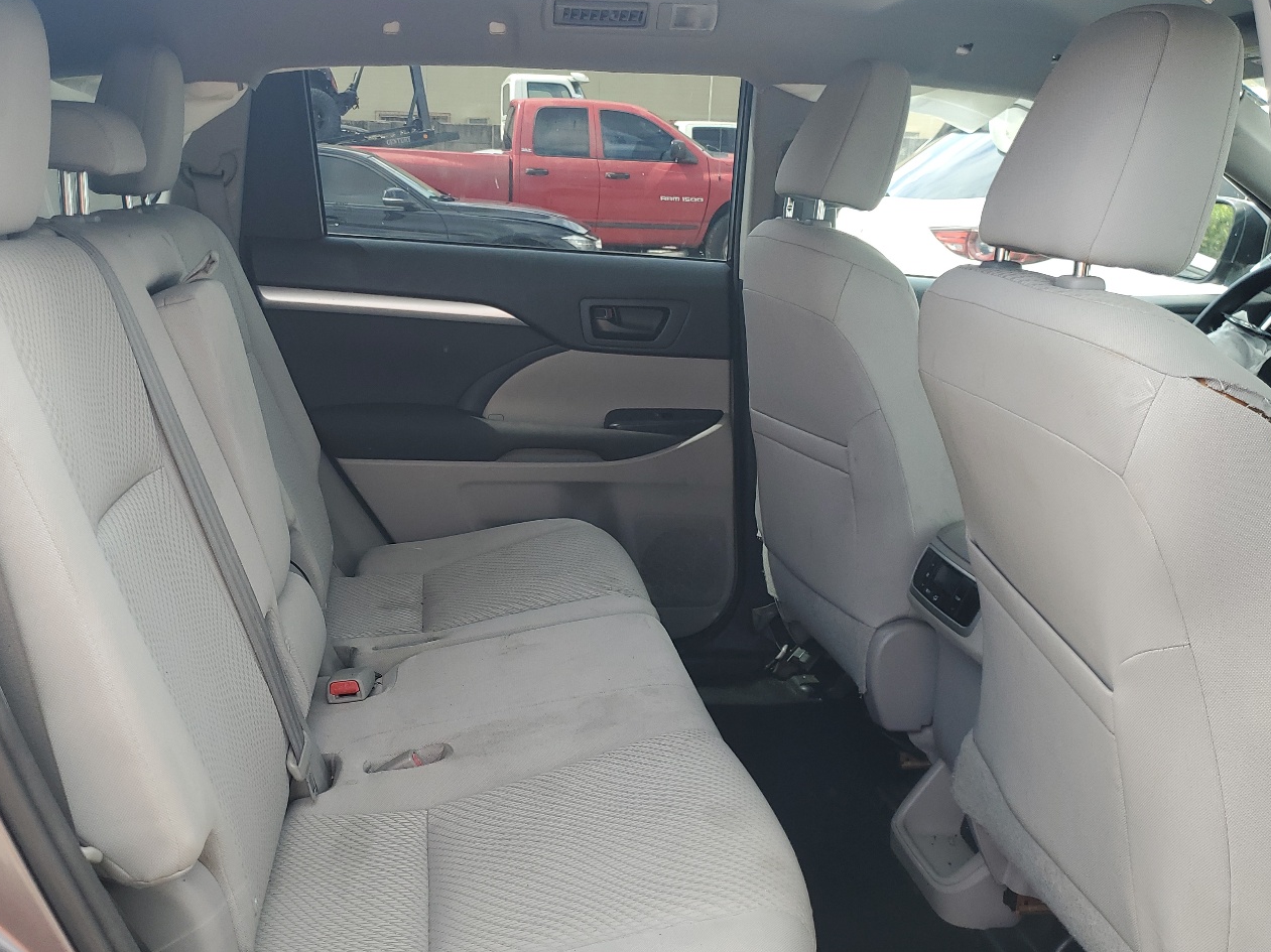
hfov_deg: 55.1
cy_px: 479
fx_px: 1211
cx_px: 524
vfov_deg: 42.9
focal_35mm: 33
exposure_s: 1/417
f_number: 1.5
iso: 50
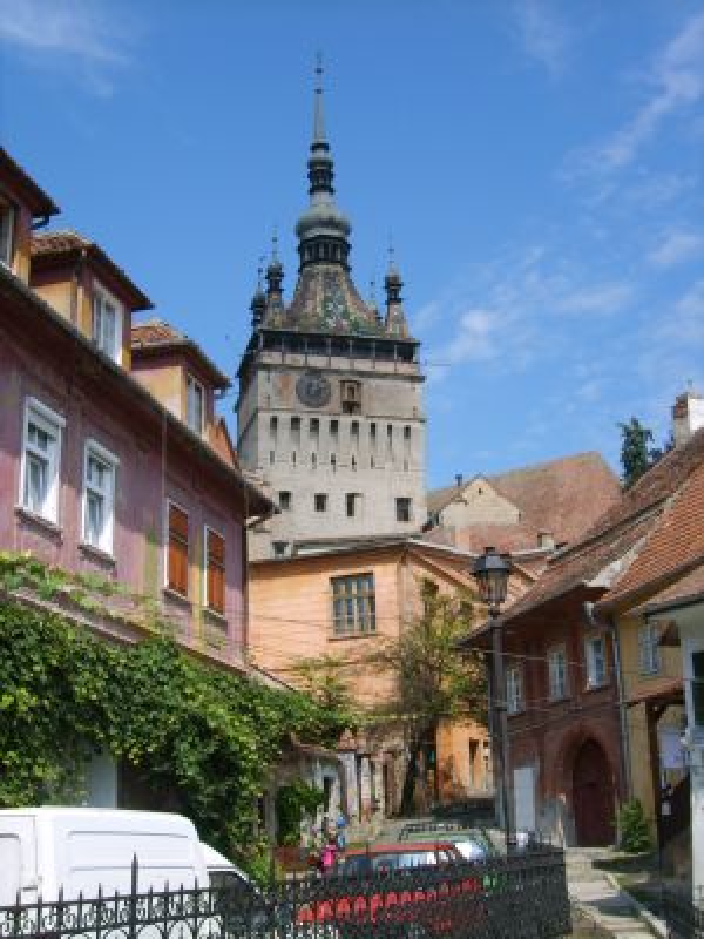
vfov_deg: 43.9
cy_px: 470
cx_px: 352
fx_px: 1166
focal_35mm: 43
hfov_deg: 33.6
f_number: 3
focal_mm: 7.2
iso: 50
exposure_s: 1/750
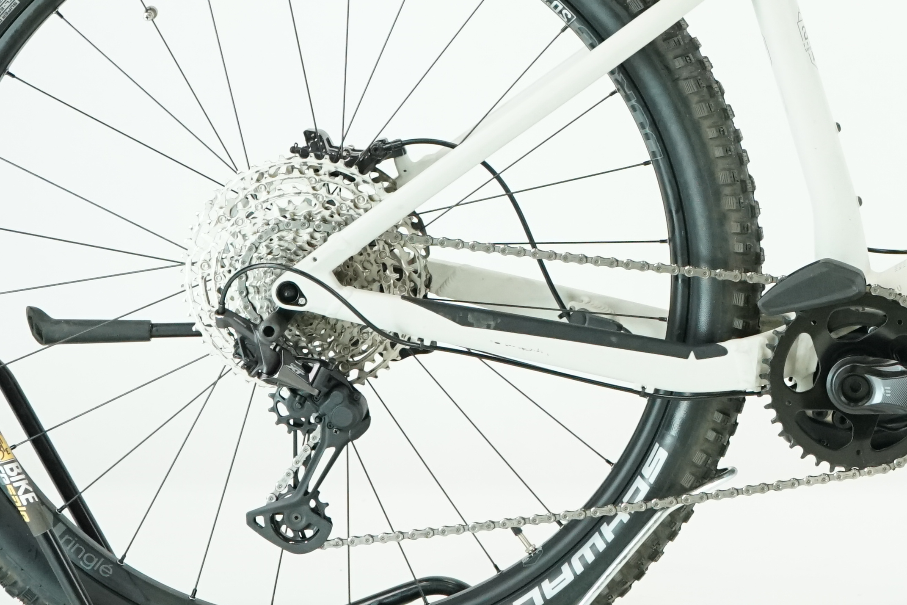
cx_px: 1037
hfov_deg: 14.3
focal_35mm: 140
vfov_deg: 9.7
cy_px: -30
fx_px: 3527
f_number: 5.6
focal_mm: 50
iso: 2500
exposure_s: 1/200
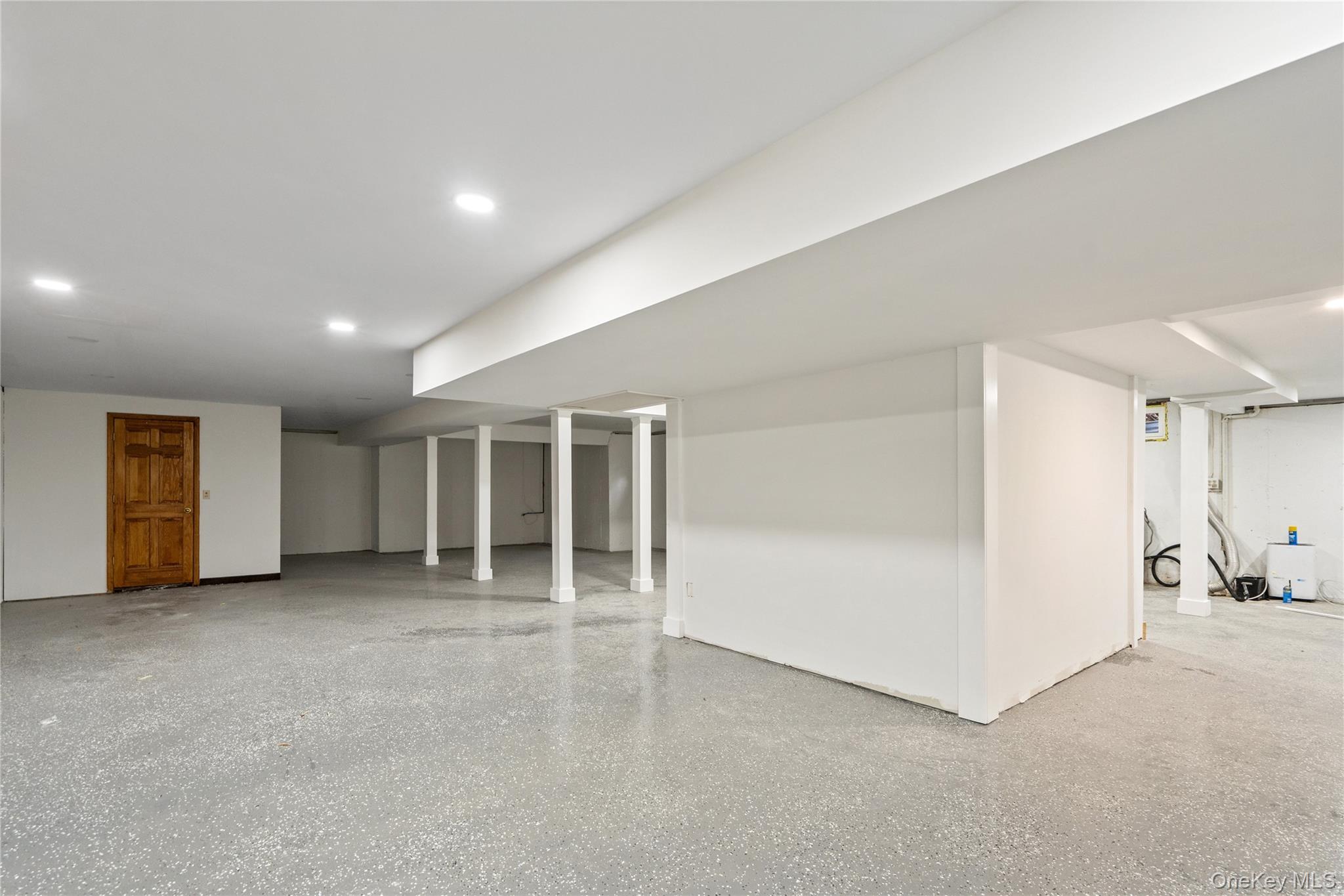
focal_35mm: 16
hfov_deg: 96.7
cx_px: 672
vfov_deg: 73.7
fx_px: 597
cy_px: 448
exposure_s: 1/10
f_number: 5.6
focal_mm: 16
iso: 640
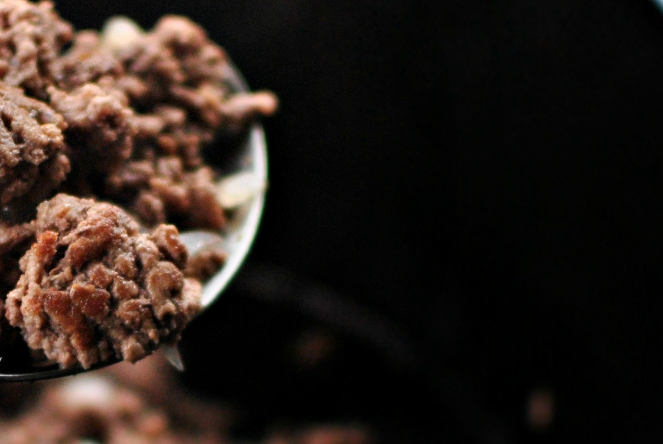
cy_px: 283
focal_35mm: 139
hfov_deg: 14.6
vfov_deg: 9.9
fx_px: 2569
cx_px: 103
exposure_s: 1/320
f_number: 1.8
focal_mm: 35
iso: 400
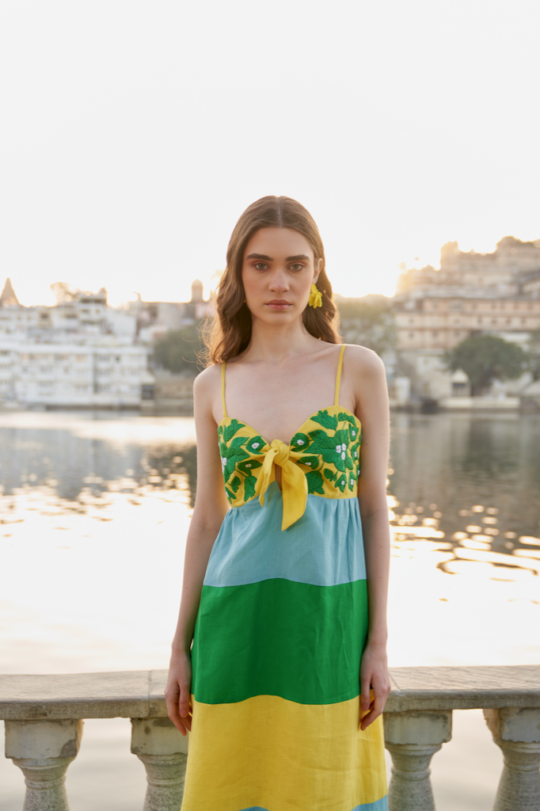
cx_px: 281
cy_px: 459
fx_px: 923
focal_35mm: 41
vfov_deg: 47.3
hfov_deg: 32.6
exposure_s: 1/125
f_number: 2.8
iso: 80
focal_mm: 35
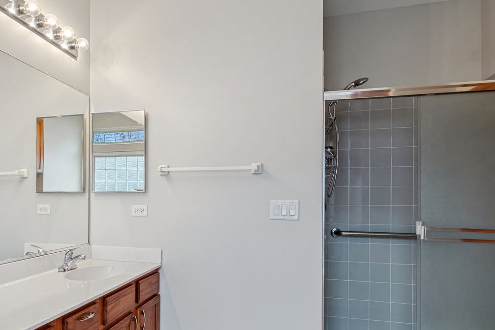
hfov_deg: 72.7
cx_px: 189
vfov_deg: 52.7
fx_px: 330
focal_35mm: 24
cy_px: 199
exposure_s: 1/60
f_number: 8
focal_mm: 10
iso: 400
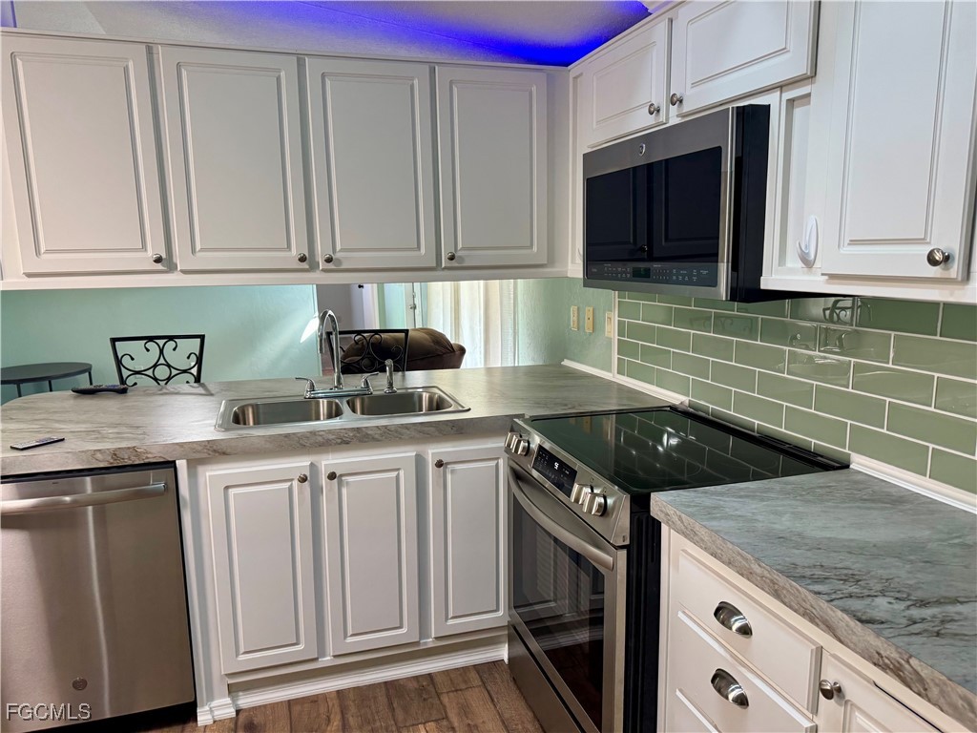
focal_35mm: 24
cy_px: 366
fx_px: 677
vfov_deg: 56.8
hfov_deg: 71.6
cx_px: 488
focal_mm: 6.76
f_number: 1.78
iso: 200
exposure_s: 1/120
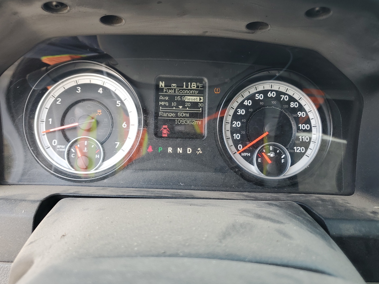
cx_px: 185
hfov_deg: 63.4
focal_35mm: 28
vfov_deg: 49.7
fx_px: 307
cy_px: 140
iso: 50
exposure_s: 1/128
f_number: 1.5
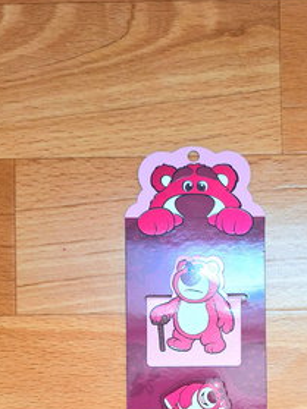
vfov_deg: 39.2
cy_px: 385
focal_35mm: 44
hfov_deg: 32.5
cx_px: 214
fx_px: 521
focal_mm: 5.54
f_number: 1.8
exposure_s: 1/50
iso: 200
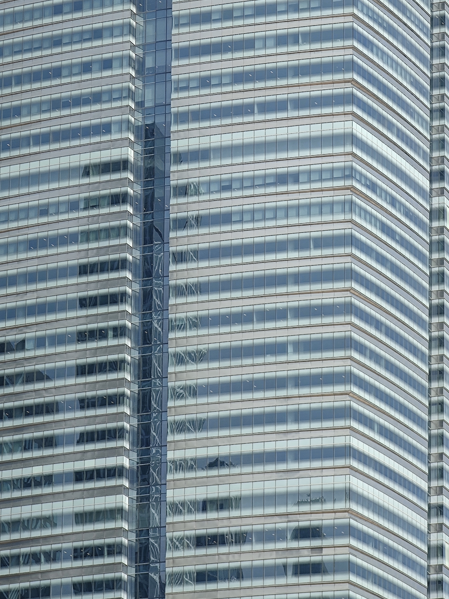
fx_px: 3927
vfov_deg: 8.7
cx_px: 296
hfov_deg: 6.5
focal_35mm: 227
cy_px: 190
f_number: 4.1
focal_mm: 22
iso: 50
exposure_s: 1/208
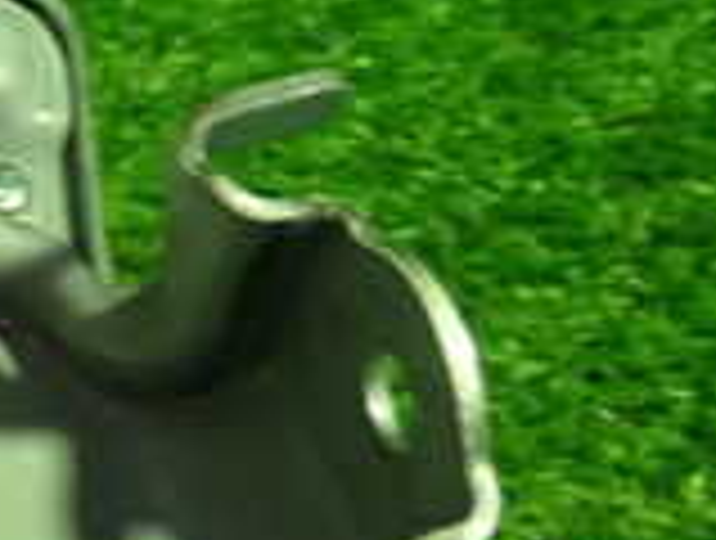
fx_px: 2965
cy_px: 540
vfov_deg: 10.3
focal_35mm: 143
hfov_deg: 13.1
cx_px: -311
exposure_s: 1/40
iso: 250
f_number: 2.7
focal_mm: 6.83
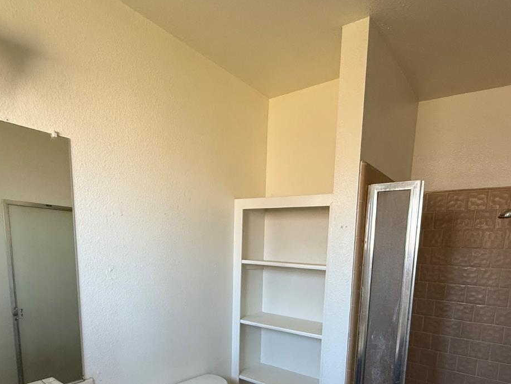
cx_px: 280
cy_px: 300
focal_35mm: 23
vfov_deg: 55.3
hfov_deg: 73.7
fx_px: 340
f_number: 2.2
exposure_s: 1/99
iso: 320
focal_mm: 2.22
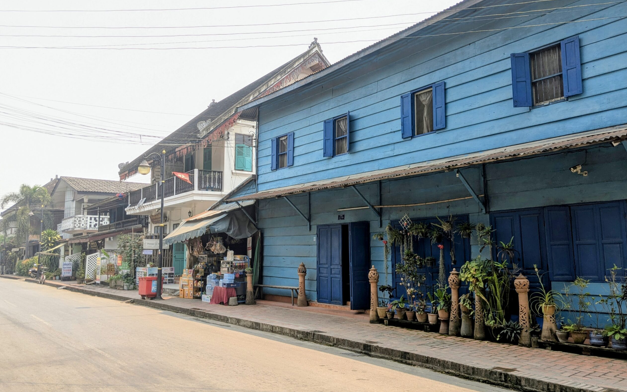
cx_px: 310
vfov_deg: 43.1
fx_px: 496
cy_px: 176
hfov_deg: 64.6
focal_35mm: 29
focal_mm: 4.38
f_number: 1.73
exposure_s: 1/835
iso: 43
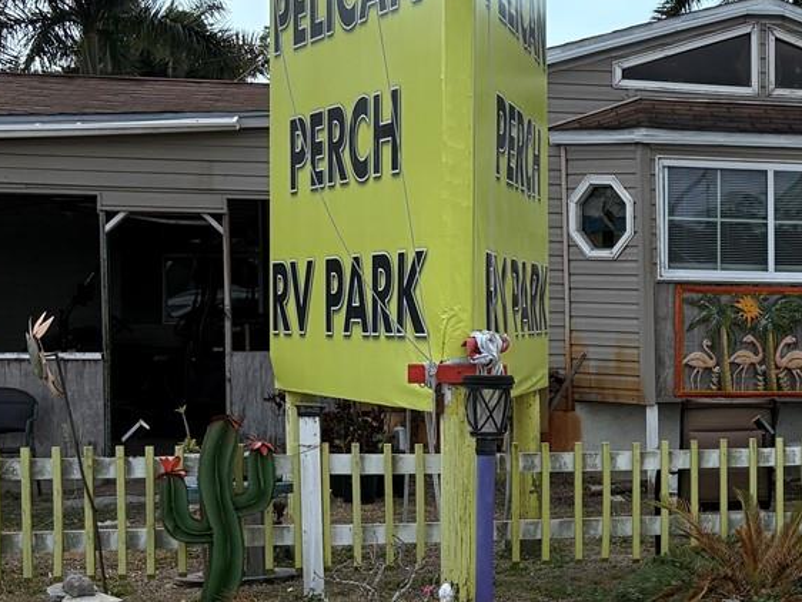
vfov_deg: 19.8
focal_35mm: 74
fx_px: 1715
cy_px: 409
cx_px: 940
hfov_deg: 24.1
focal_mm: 5.96
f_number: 1.6
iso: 50
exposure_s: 1/3448
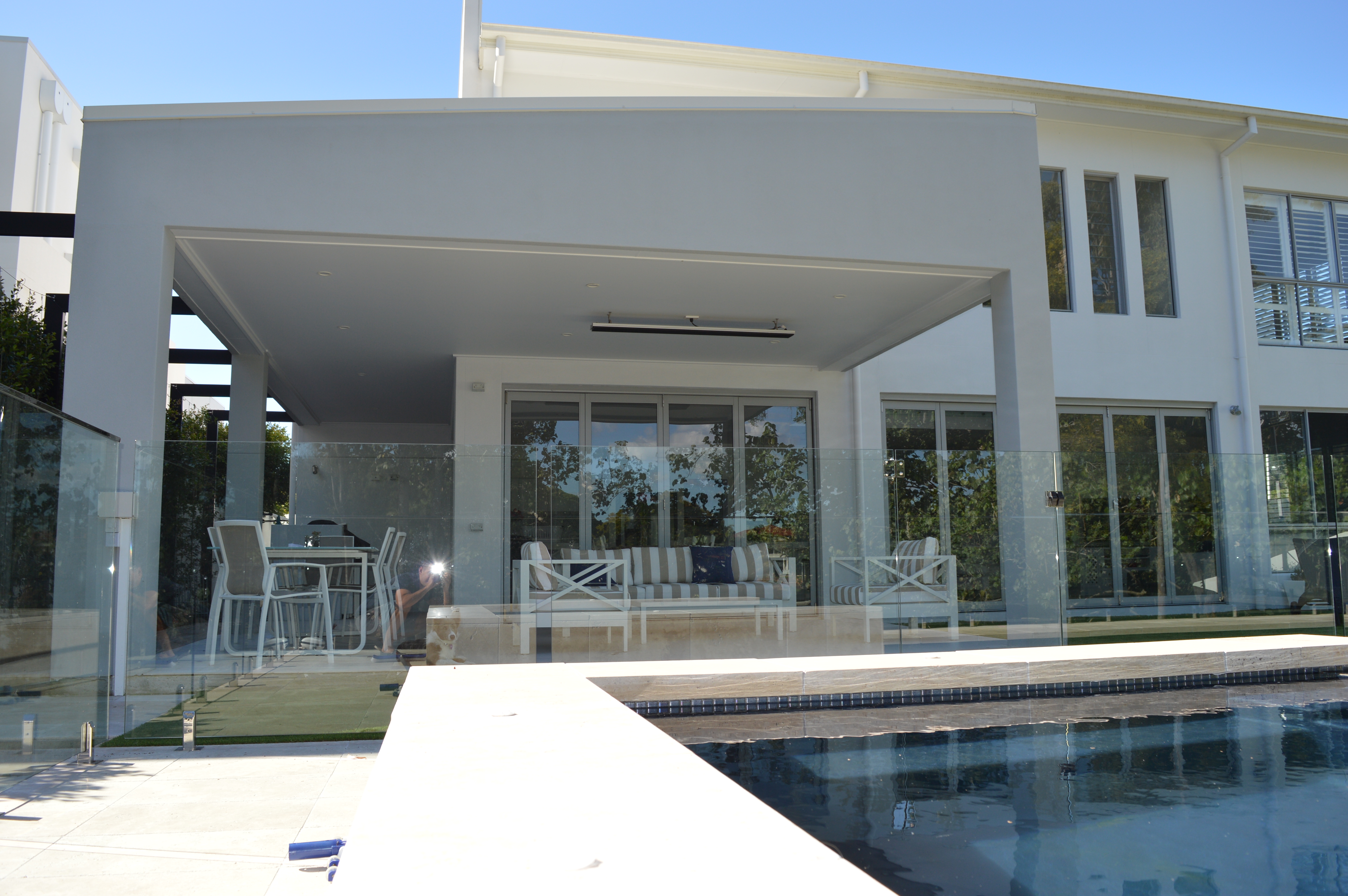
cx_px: 674
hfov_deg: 67.4
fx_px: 1010
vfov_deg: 47.8
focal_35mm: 27
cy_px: 448
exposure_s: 1/200
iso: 100
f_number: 6.3
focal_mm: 18
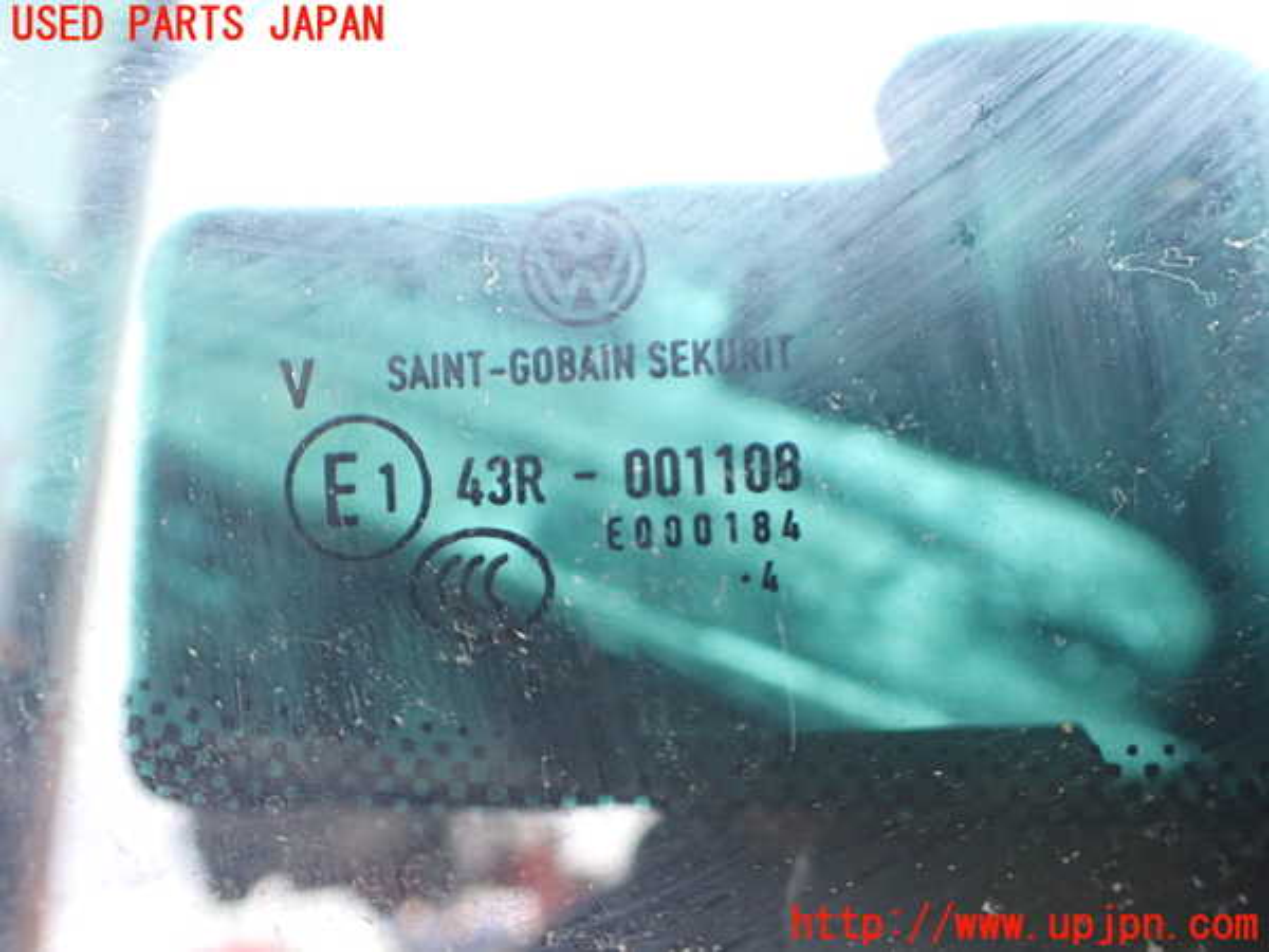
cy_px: 476
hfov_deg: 60.0
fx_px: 1100
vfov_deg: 46.8
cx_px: 634
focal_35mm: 30
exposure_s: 1/30
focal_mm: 5.4
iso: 800
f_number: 2.3
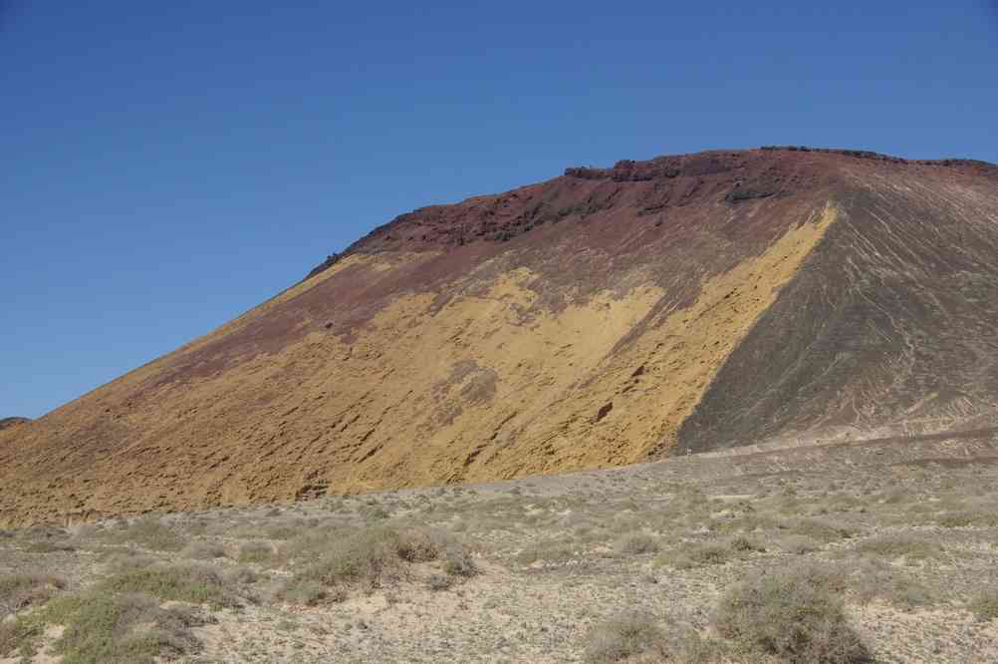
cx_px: 499
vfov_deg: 27.5
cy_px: 332
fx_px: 1357
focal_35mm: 49
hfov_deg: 40.4
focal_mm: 32.5
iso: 100
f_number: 8
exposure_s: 1/350
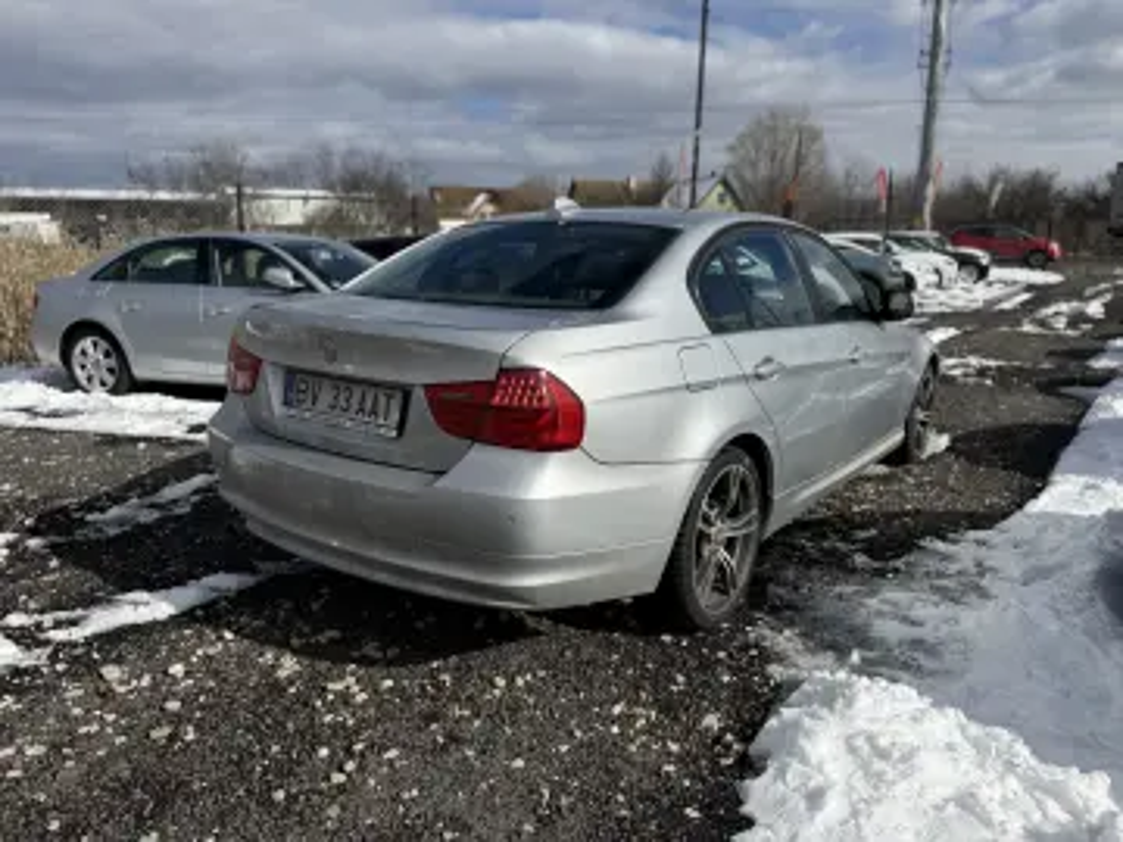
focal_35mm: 24
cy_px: 421
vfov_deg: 56.8
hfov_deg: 71.6
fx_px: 779
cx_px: 562
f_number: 1.78
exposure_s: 1/9091
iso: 80
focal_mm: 6.76
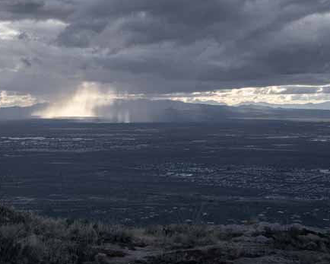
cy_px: 87
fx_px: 810
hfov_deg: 22.8
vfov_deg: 18.4
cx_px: 86
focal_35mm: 83
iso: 100
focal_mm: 48
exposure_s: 1/640
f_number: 5
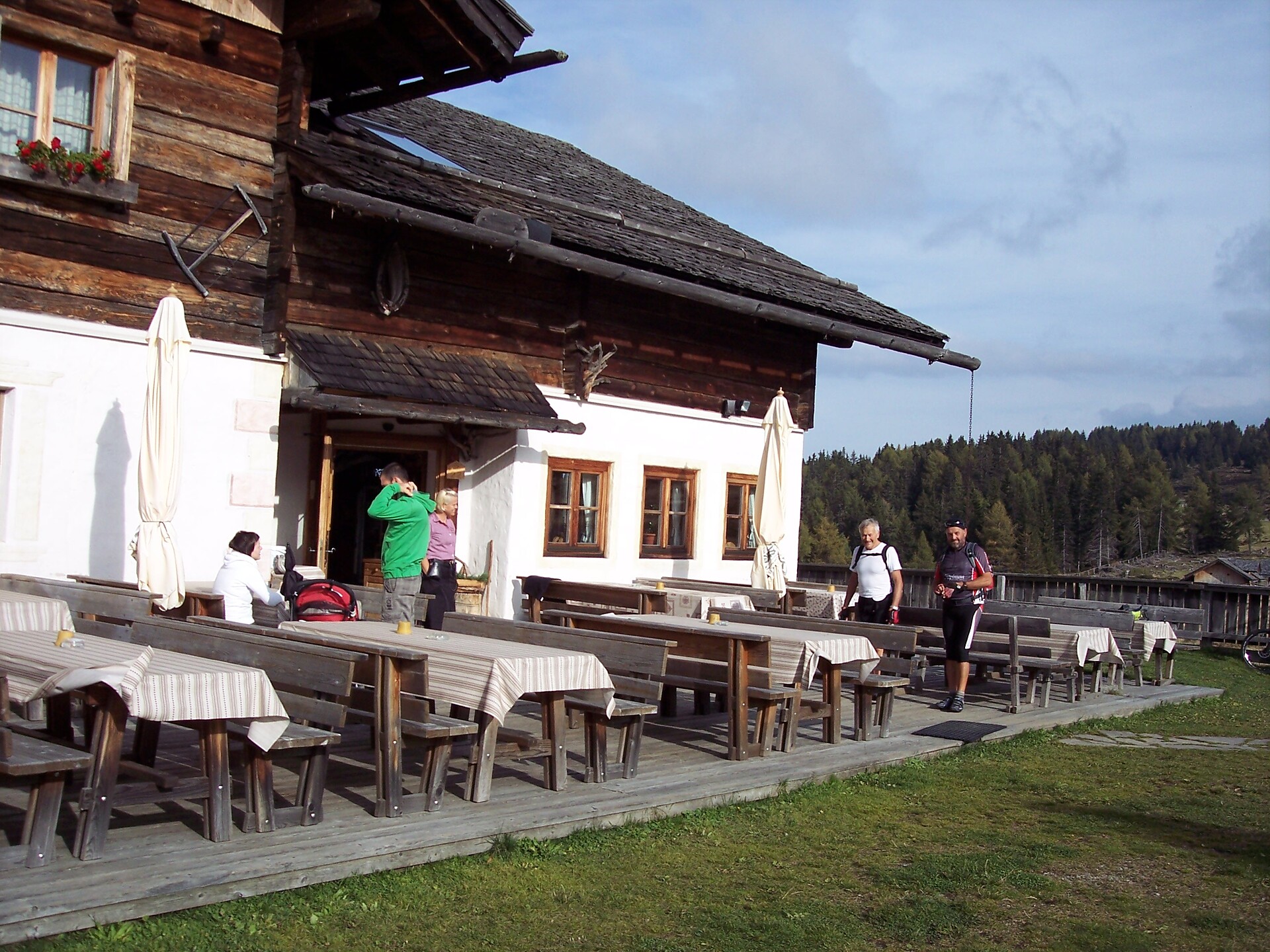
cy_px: 476
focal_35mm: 39
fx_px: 1431
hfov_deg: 47.9
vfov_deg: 36.8
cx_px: 635
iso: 100
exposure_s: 1/750
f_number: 4
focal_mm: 8
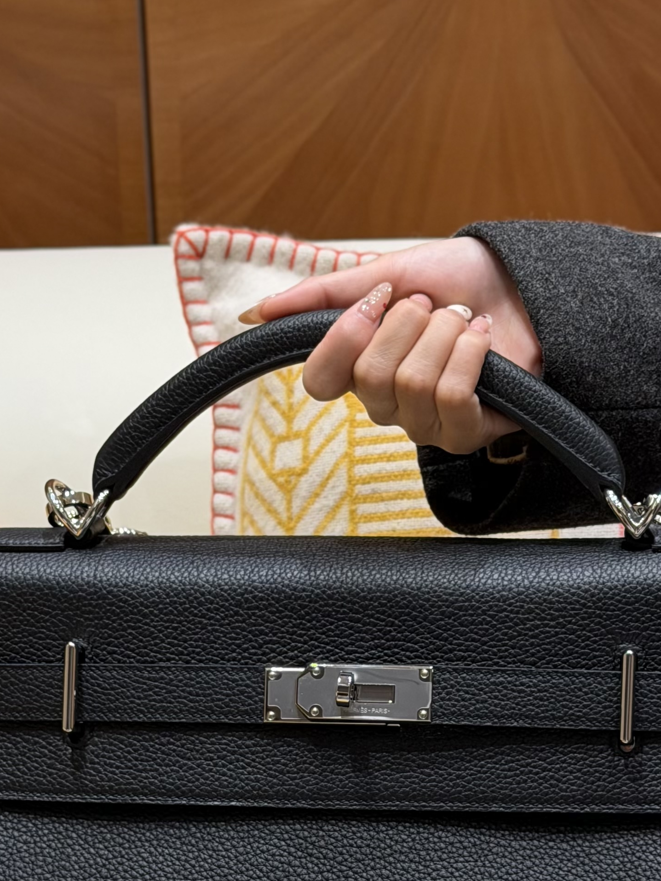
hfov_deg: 14.6
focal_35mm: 101
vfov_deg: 19.0
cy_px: 848
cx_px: 322
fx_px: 2571
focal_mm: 6.76
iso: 50
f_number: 1.78
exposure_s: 1/100
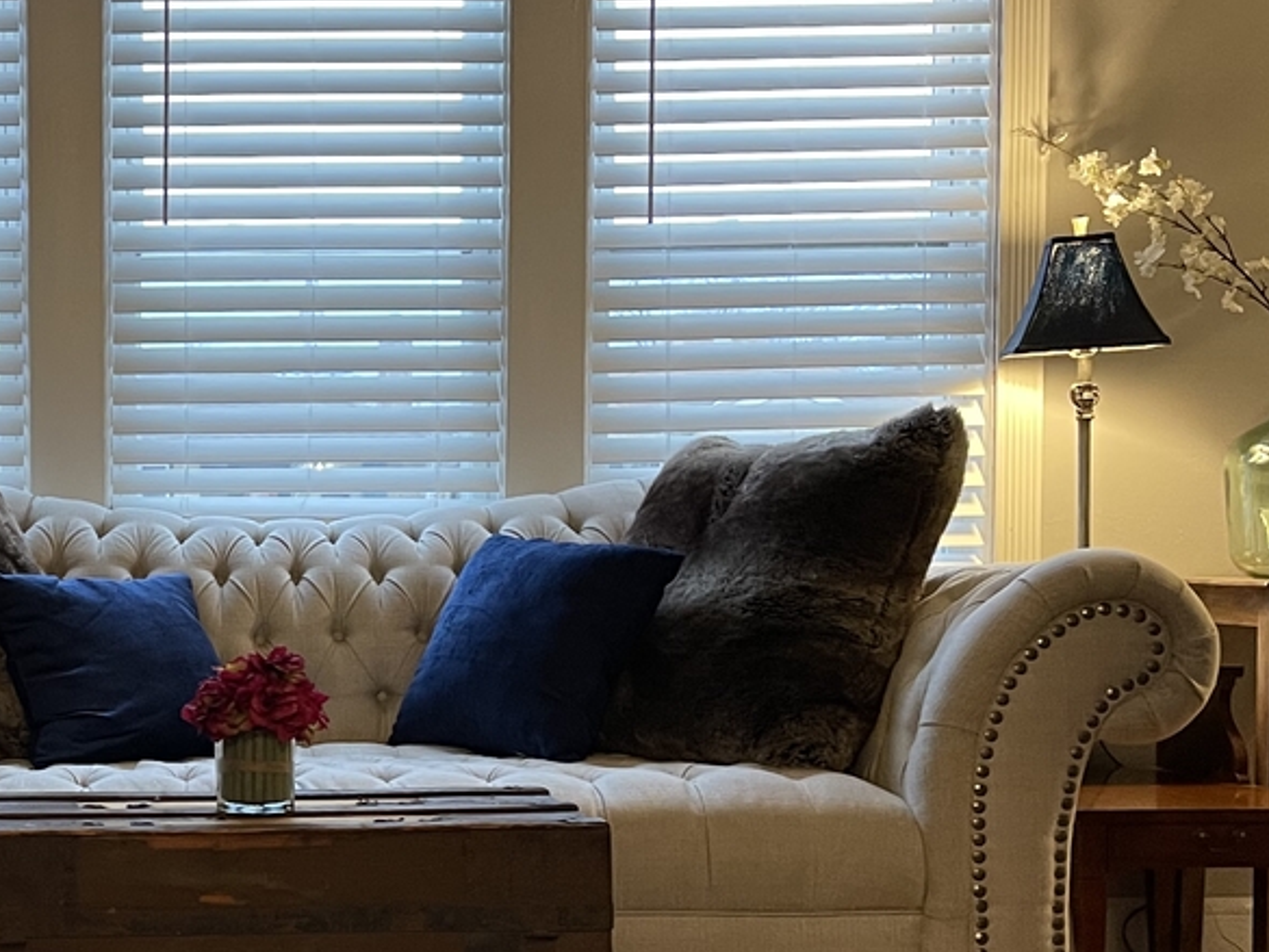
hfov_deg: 29.1
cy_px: 644
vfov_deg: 22.8
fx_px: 2347
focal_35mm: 64
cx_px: 137
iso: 320
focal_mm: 5.1
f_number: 1.6
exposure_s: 1/60
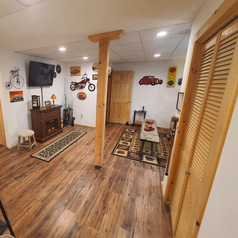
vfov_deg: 87.4
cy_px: 116
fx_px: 124
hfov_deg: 83.4
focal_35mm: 16
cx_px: 73
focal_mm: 2.2
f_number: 2.2
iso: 320
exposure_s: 1/40
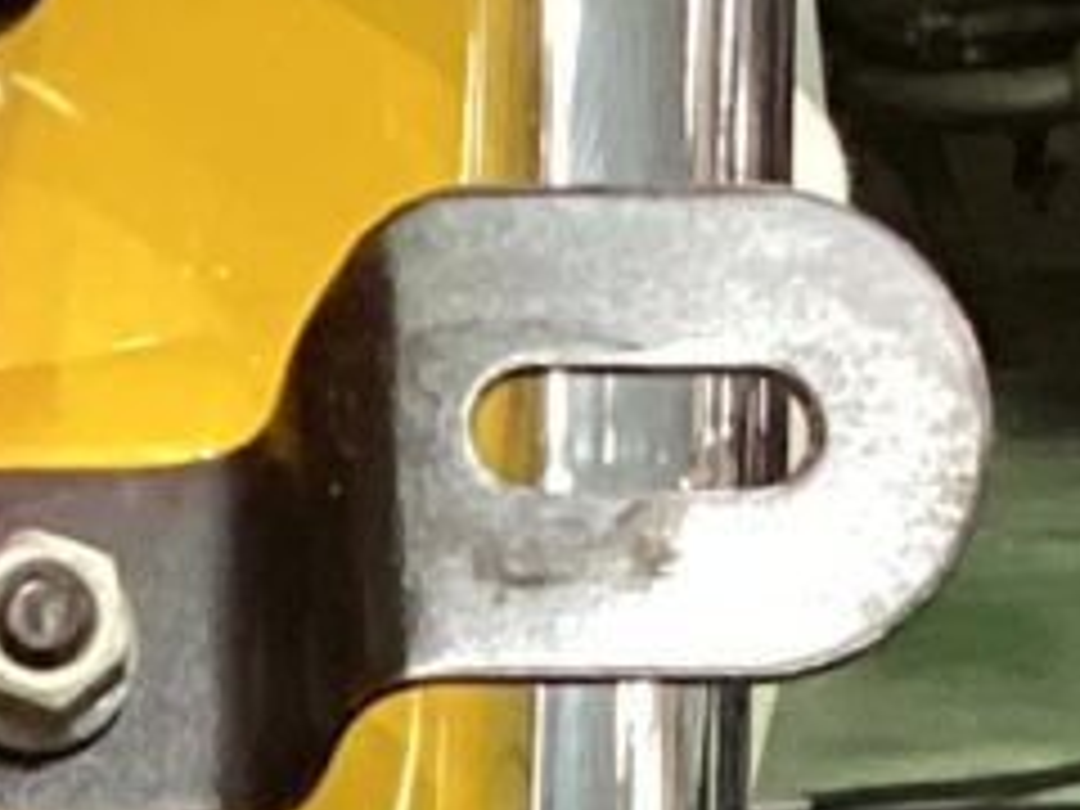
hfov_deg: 7.9
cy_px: 2984
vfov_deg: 5.4
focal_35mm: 248
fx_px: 7737
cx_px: -248
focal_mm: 3.3
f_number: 2.4
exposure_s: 1/50
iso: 320
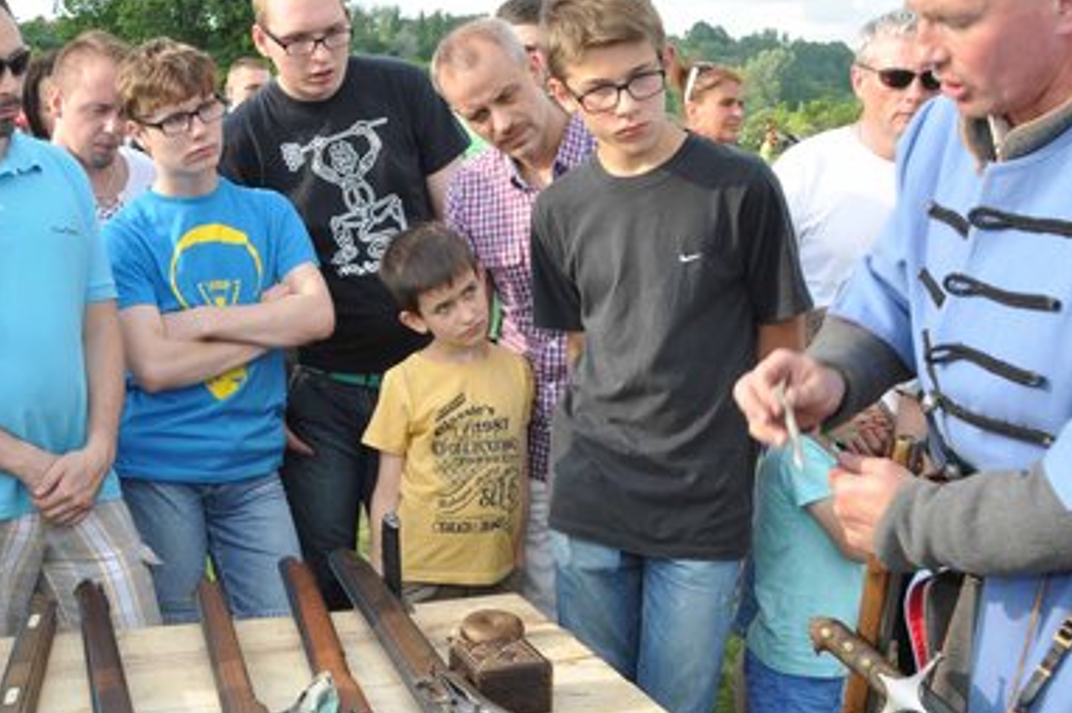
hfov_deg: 42.4
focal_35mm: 46
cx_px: 393
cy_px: 348
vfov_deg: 29.2
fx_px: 1369
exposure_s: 1/100
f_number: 14
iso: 320
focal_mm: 18
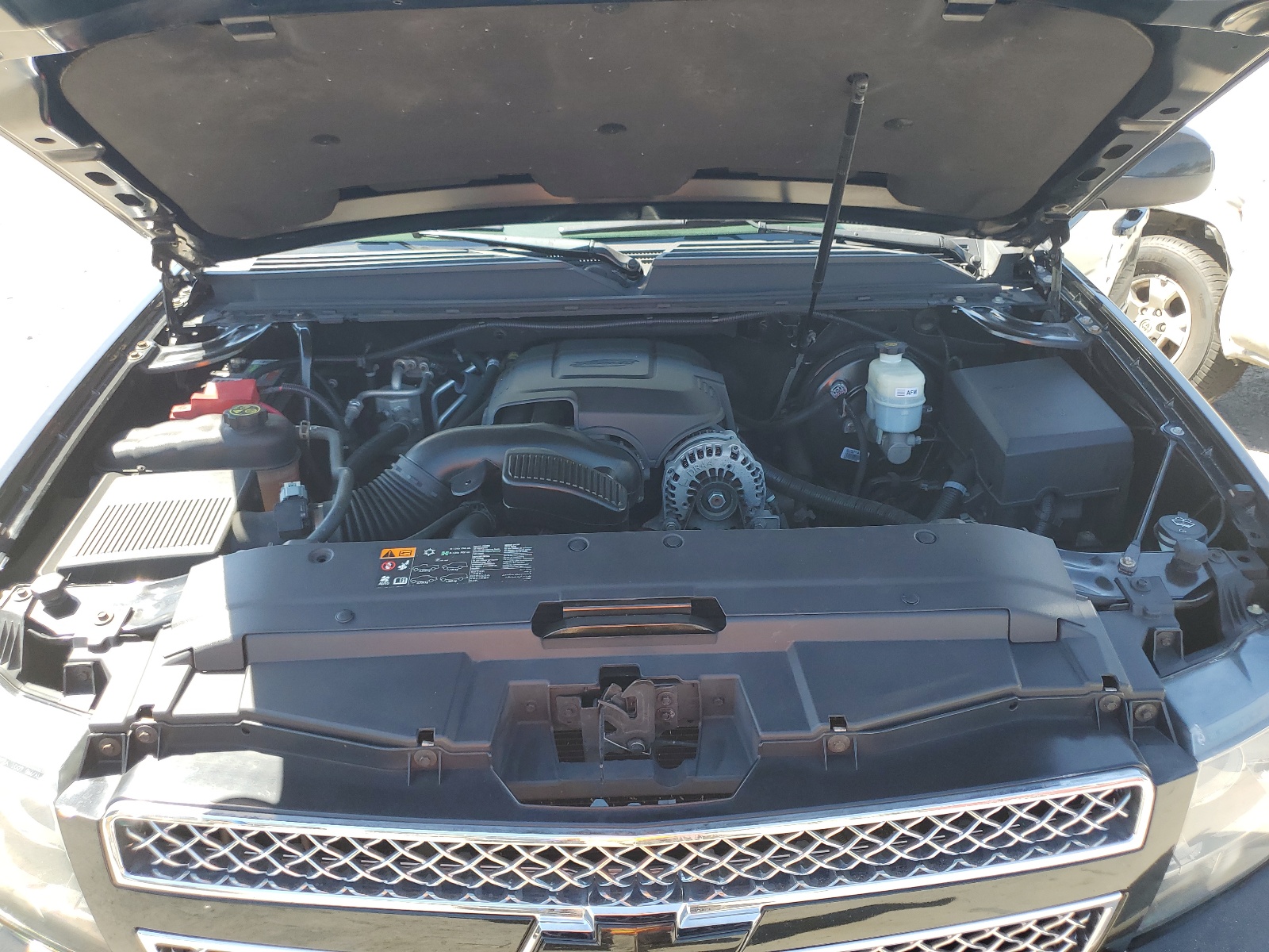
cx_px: 634
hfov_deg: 67.3
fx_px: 953
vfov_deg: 53.1
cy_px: 476
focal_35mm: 26
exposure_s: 1/455
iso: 50
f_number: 1.5
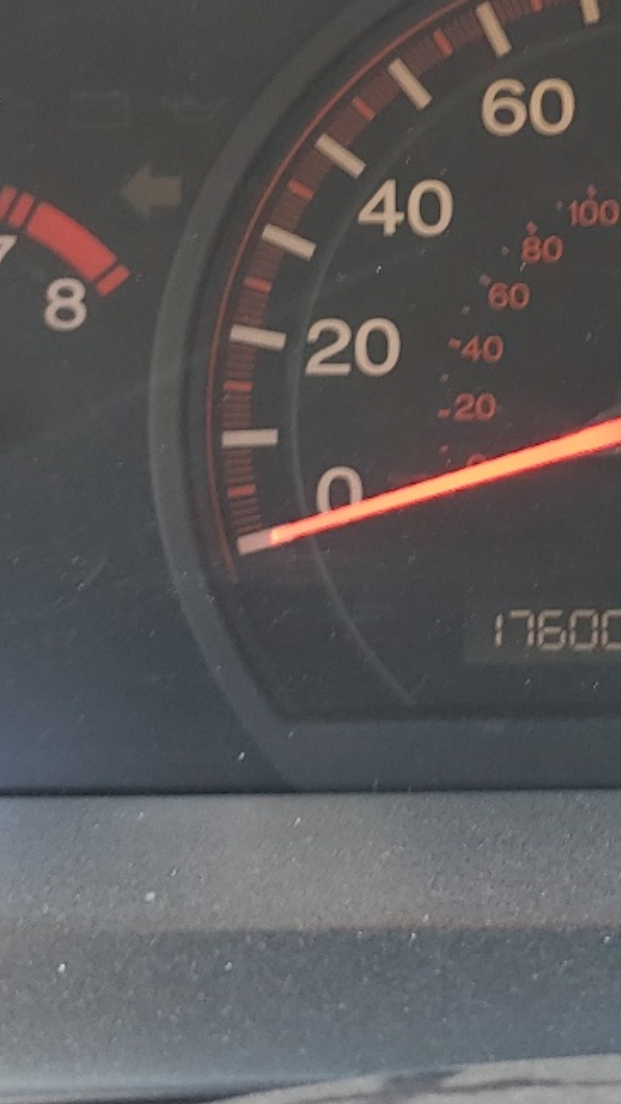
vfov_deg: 29.9
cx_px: 582
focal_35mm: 70
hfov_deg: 16.9
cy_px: 334
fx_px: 2049
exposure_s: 1/60.2
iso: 52
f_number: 1.5
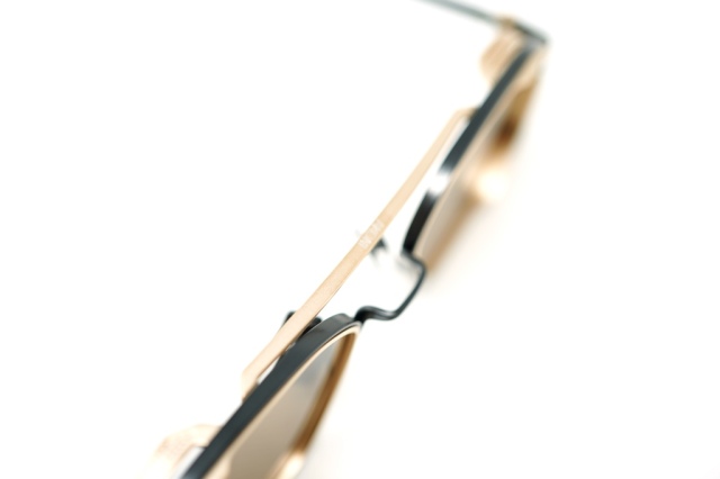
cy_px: 240
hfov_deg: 39.6
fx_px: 999
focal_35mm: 50
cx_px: 360
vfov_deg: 27.0
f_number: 2.8
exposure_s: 1/50
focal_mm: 50
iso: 200
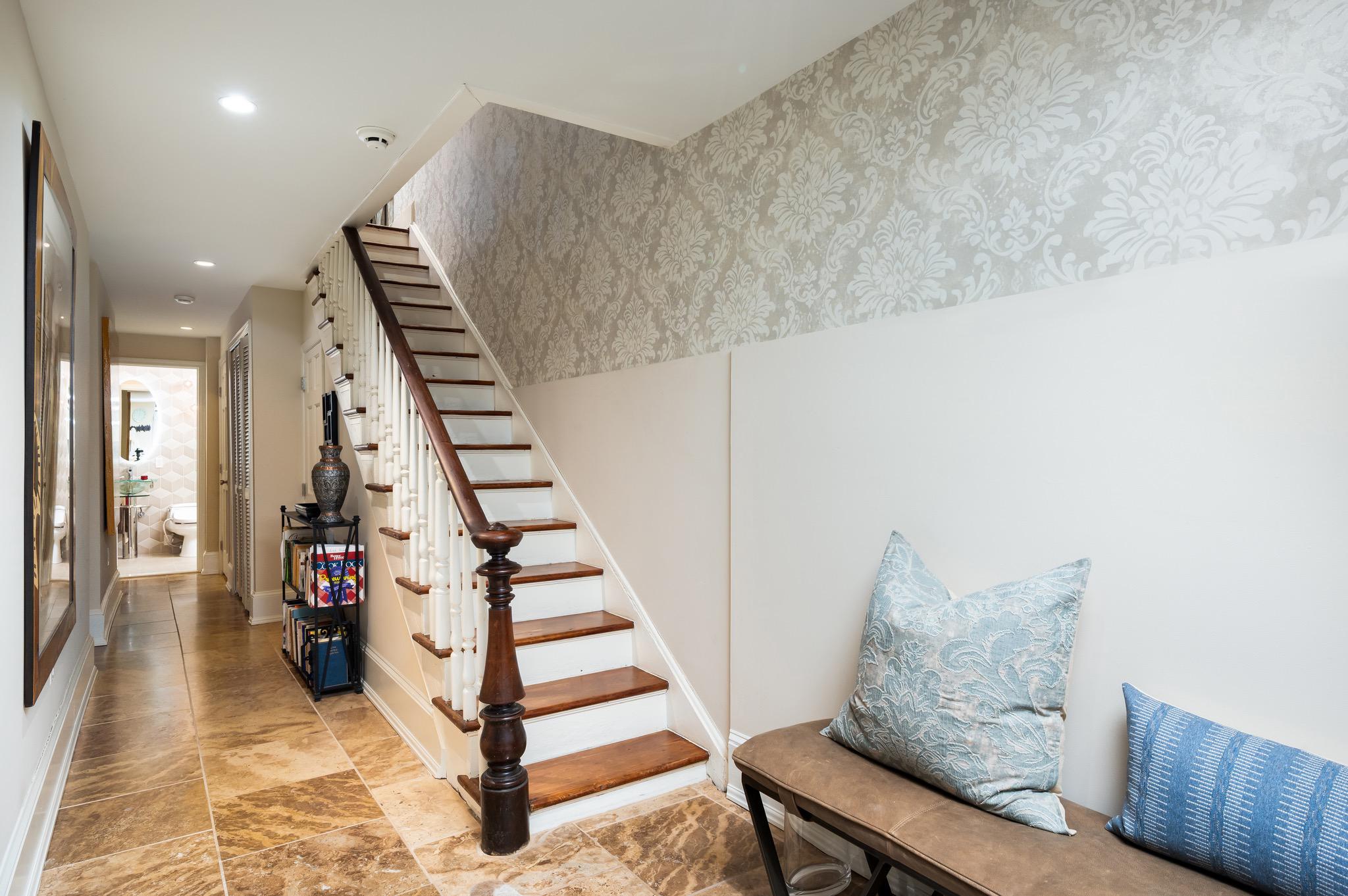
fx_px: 748
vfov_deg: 61.8
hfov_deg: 84.0
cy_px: 448
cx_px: 674
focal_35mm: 20
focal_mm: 20
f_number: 14
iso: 800
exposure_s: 1/10
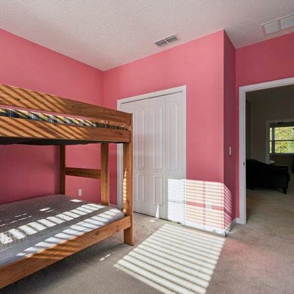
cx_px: 104
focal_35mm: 21
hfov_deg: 70.6
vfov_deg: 72.1
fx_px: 202
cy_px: 149
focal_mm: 16
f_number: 8
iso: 160
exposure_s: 1/80
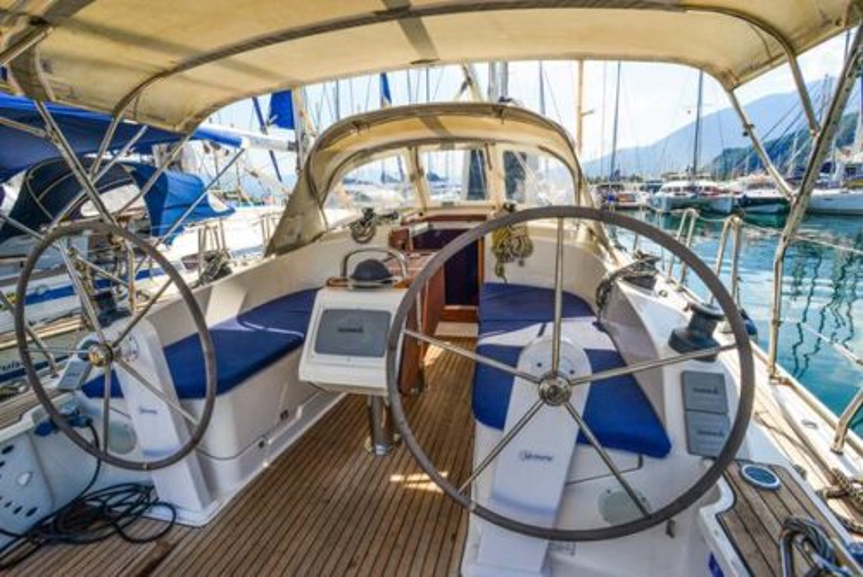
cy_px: 288
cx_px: 432
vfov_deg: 70.5
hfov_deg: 93.2
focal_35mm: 17
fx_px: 408
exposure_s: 1/800
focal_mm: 17
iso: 1000
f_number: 14
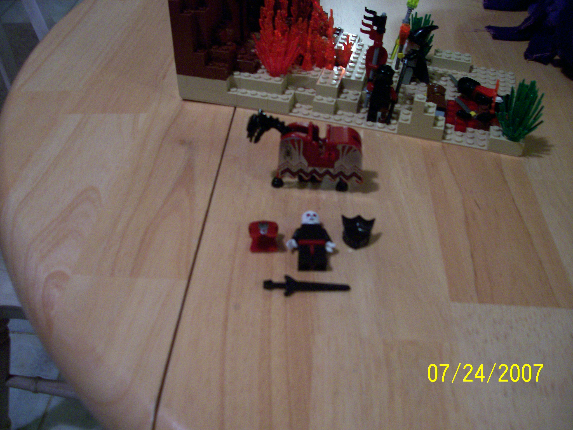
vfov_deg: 41.8
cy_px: 215
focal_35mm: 34
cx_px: 286
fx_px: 563
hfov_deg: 54.0
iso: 160
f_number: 2.7
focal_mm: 5.6
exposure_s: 1/8
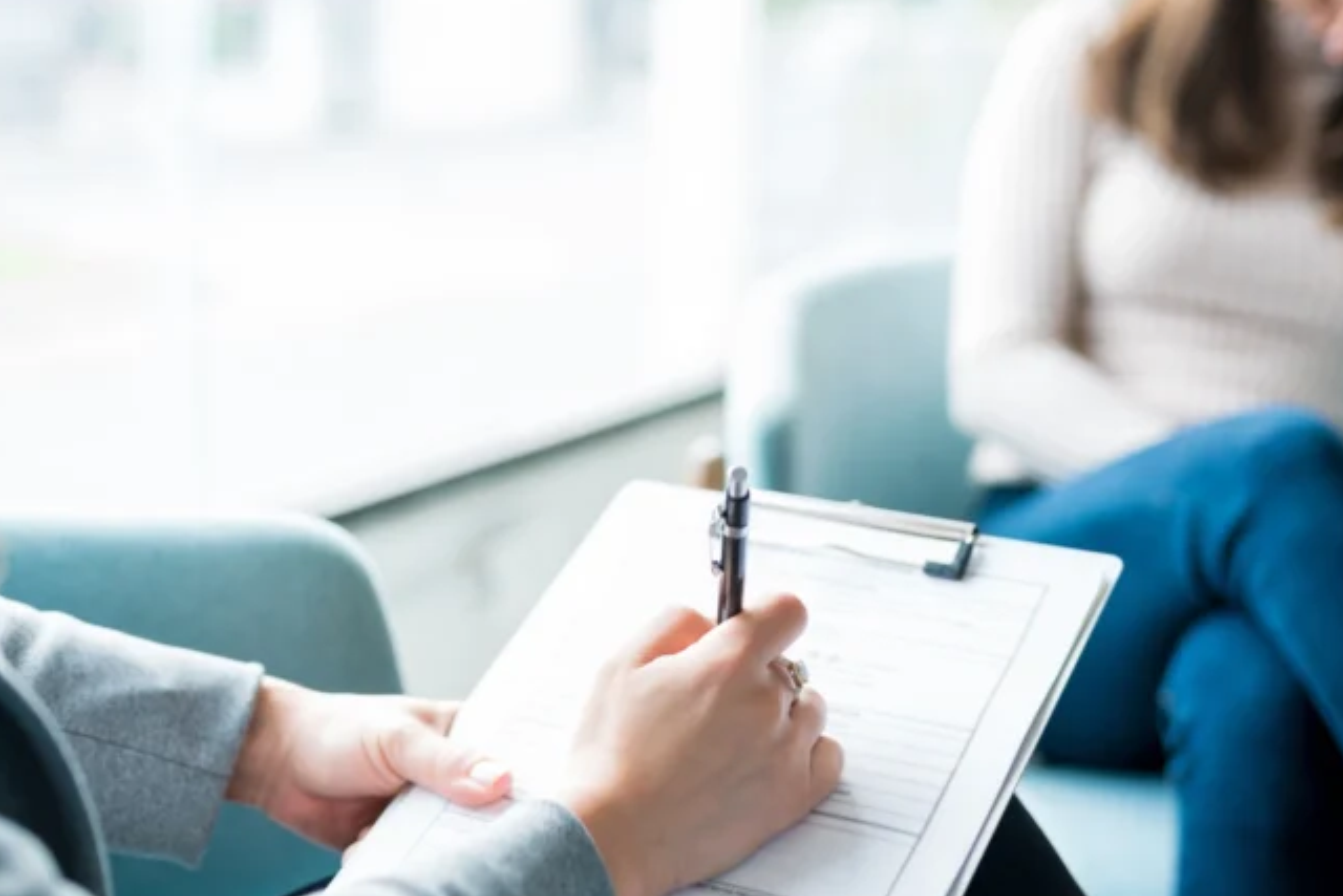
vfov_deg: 24.2
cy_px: 351
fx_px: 2089
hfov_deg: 35.6
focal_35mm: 56
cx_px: 745
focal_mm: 35
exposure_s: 1/200
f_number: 1.8
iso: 100
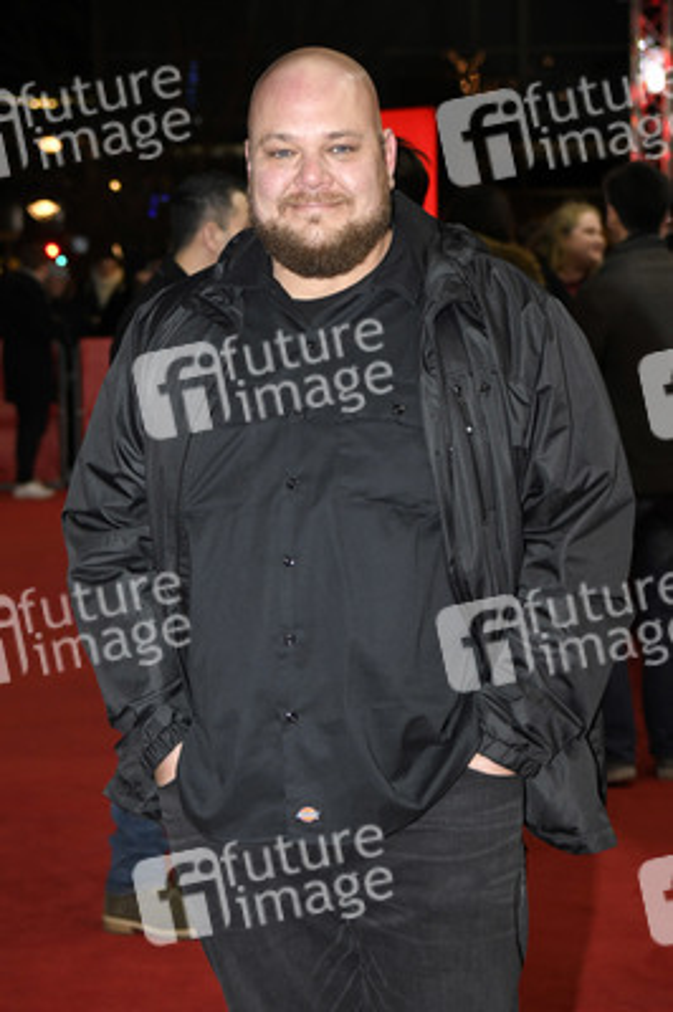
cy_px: 506
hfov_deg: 16.6
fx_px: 2303
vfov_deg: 24.8
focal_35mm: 82
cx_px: 336
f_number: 4.5
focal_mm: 55
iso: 1600
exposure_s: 1/250
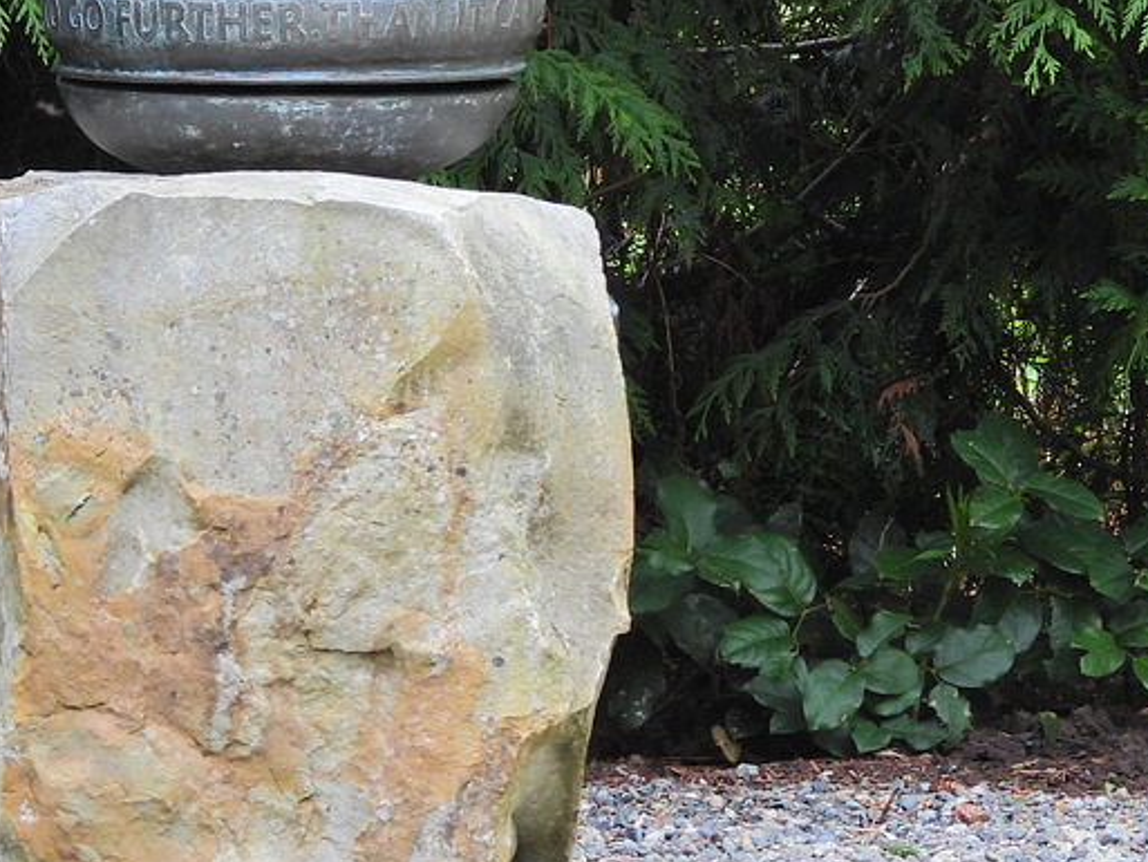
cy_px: 49
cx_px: 179
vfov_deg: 3.5
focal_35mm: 424
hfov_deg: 4.7
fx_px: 14065
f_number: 4.5
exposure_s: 1/80
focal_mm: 30.3
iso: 100
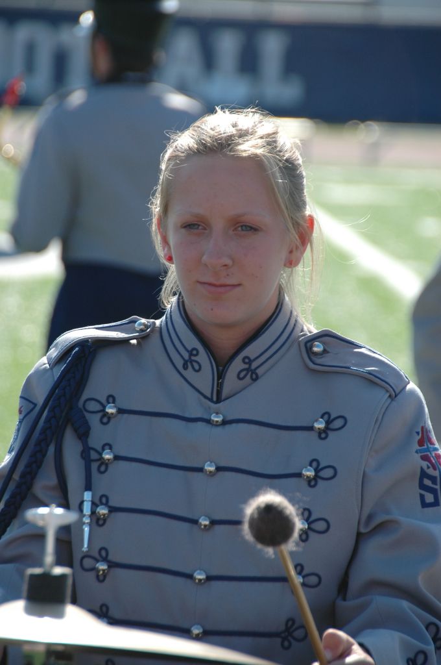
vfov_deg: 6.9
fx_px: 5527
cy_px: 332
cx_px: 220
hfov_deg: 4.6
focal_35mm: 300
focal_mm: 200
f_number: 5.6
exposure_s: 1/400
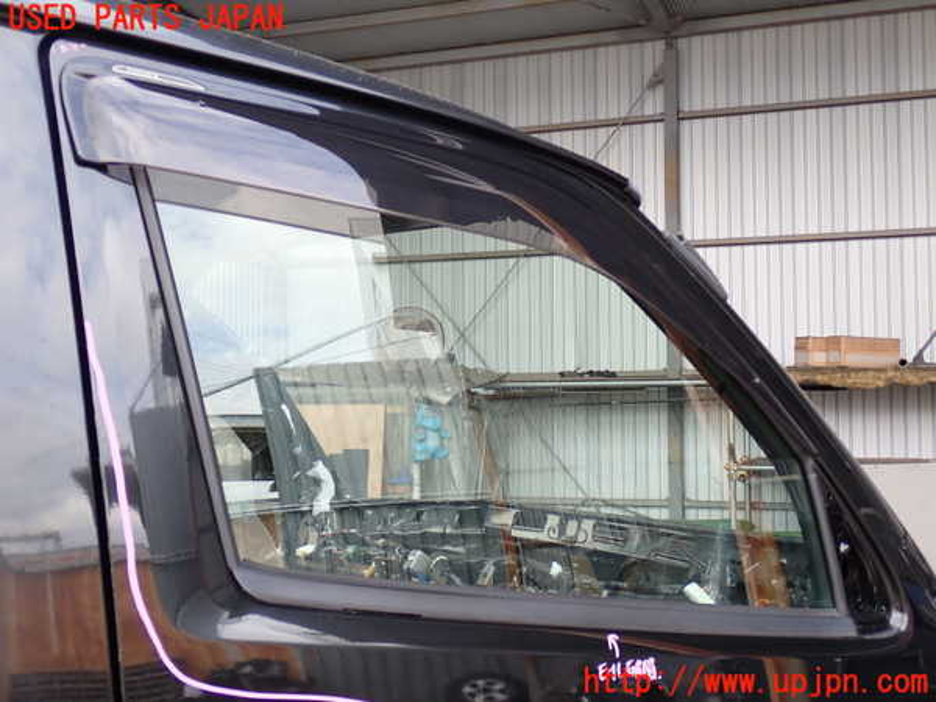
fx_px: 1190
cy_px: 351
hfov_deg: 42.9
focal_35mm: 44
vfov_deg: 32.9
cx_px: 468
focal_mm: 7.84
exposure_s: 1/125
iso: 100
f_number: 2.9
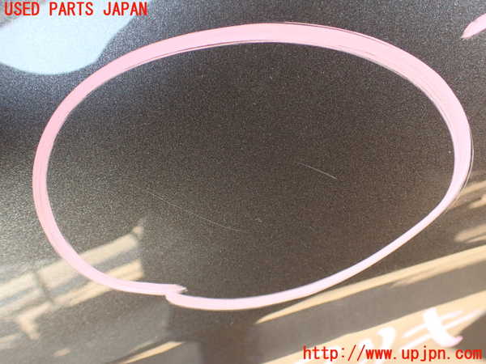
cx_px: 243
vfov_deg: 44.2
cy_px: 182
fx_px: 449
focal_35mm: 32
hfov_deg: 56.8
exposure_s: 1/50
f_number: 2.4
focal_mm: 5.79
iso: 200
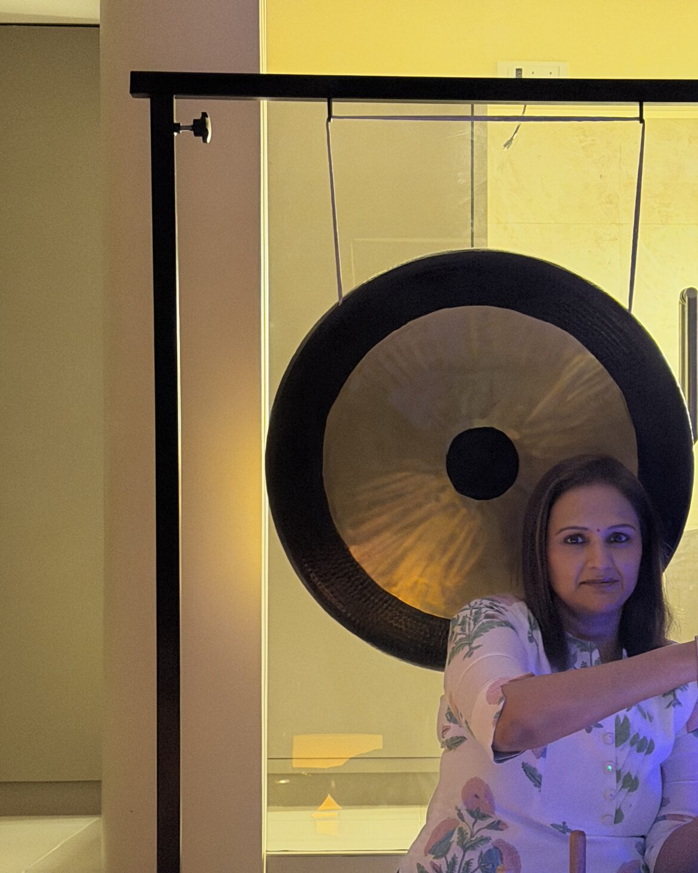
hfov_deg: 18.6
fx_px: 2118
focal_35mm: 82
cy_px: 558
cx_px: 539
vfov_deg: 23.2
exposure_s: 1/20
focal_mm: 6.76
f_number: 1.78
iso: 800
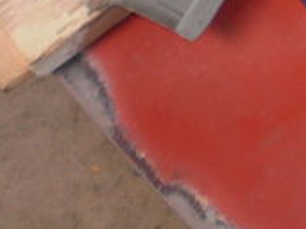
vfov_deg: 10.3
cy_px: -195
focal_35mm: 135
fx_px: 1193
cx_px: 551
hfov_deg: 13.2
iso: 125
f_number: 3.1
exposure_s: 1/30
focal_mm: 6.3
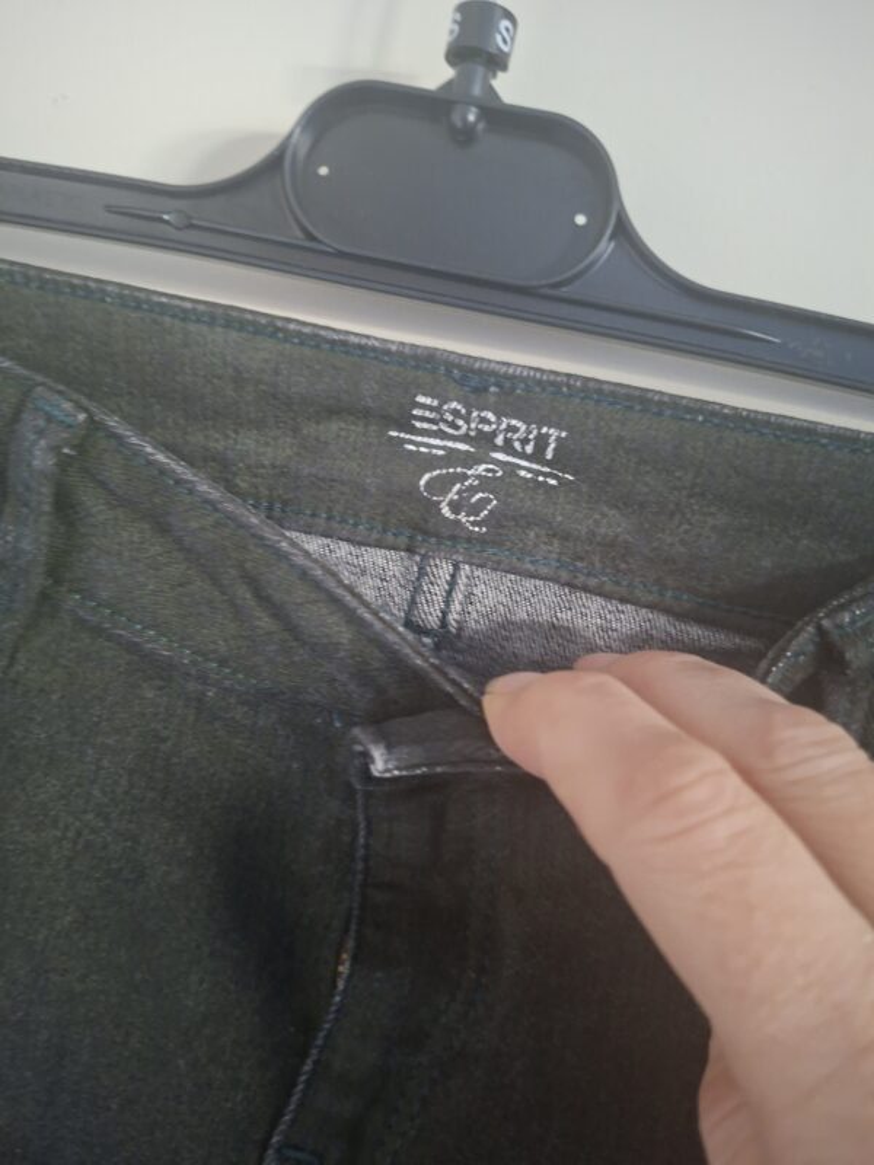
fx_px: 774
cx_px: 437
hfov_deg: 58.9
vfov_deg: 73.9
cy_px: 582
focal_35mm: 23
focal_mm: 5.54
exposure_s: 1/25
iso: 800
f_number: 1.8
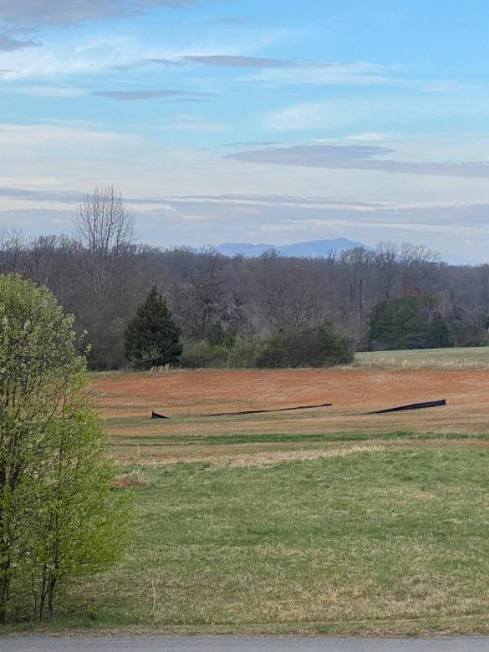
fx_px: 1884
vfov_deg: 19.6
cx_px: 74
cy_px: 304
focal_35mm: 100
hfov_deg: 14.7
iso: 20
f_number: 2
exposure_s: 1/888
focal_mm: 6
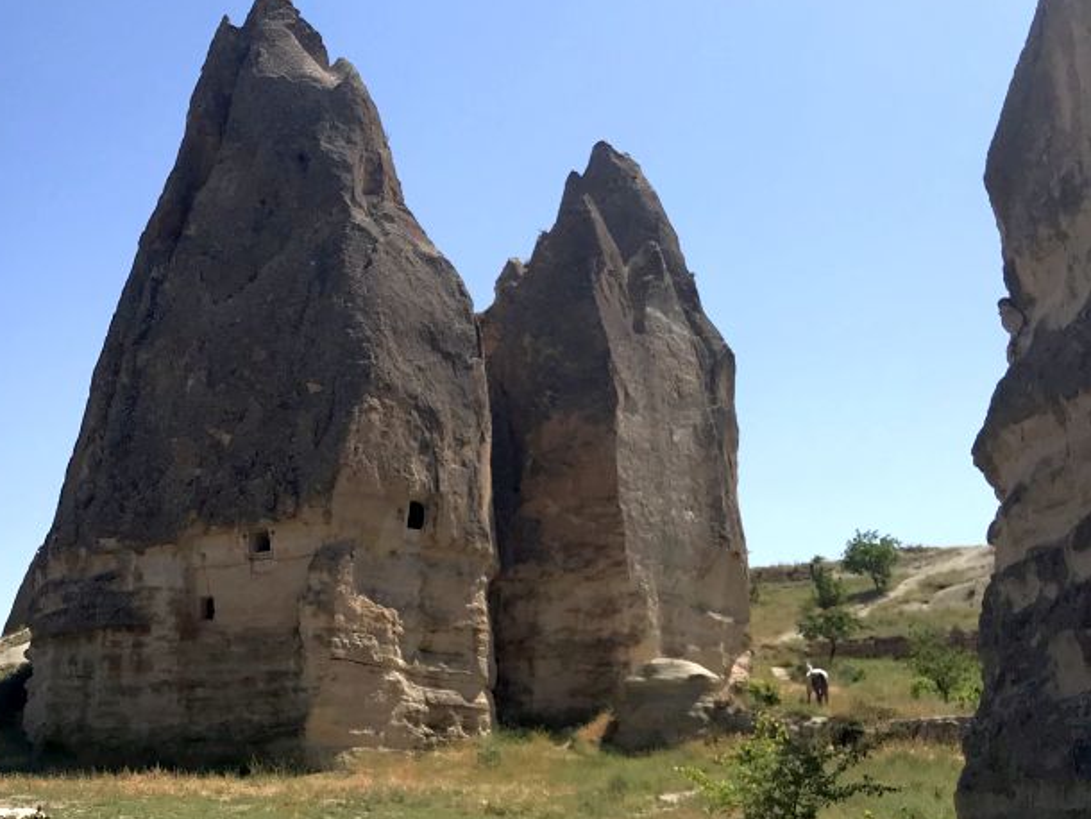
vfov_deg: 30.9
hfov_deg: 38.5
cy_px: 379
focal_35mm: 47
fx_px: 1482
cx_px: 177
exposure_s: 1/3425
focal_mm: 3.99
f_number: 1.8
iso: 20
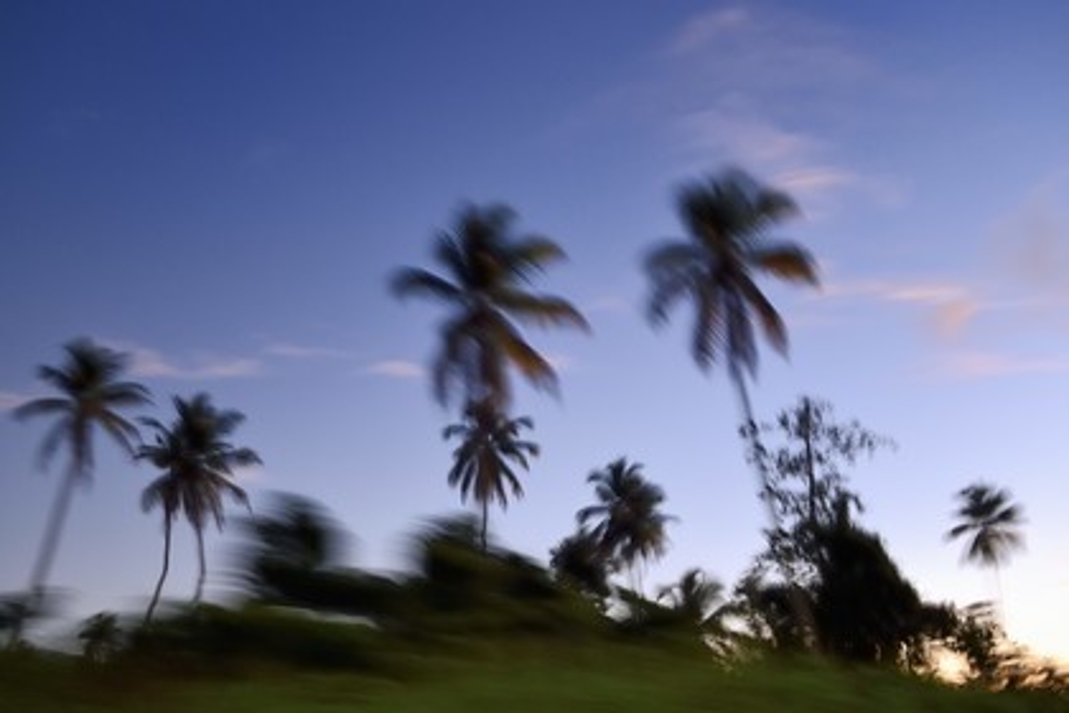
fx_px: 1069
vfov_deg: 36.9
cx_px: 534
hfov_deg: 53.1
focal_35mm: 36
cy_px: 356
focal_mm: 36
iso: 1600
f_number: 4.5
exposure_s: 1/8
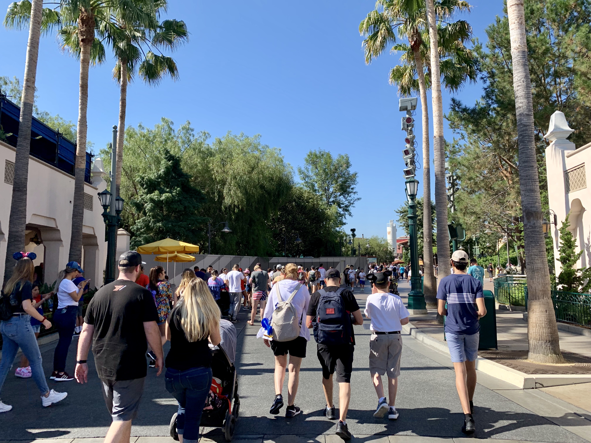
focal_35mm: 26
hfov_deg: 67.3
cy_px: 222
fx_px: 444
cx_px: 296
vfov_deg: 53.1
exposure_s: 1/1190
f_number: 1.8
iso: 25
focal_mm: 4.25
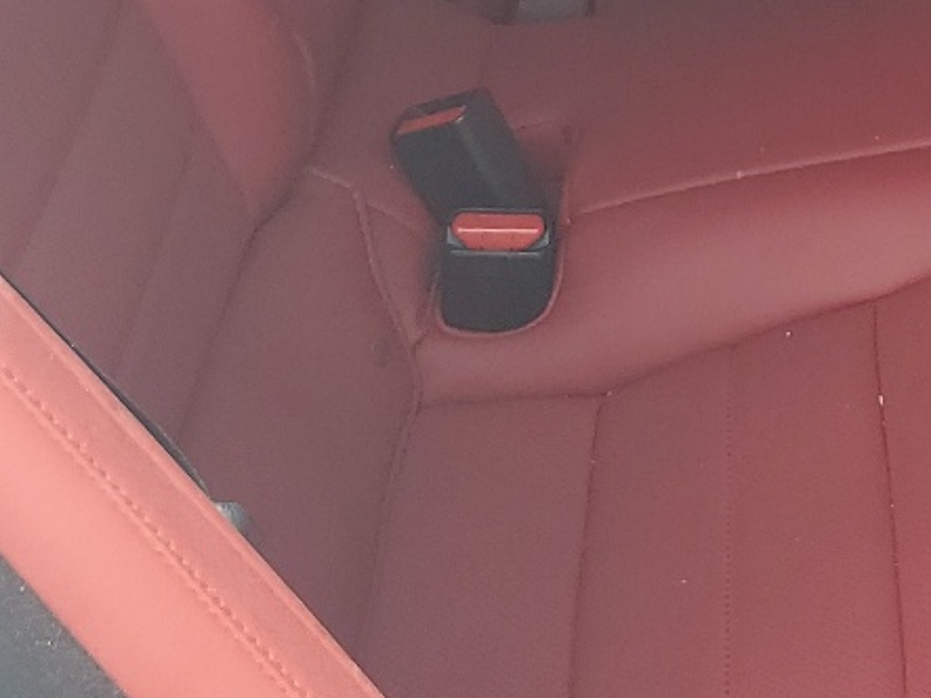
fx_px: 2527
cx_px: 874
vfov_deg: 14.9
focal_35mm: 94
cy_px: -271
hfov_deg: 20.4
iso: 50
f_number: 1.5
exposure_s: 1/909
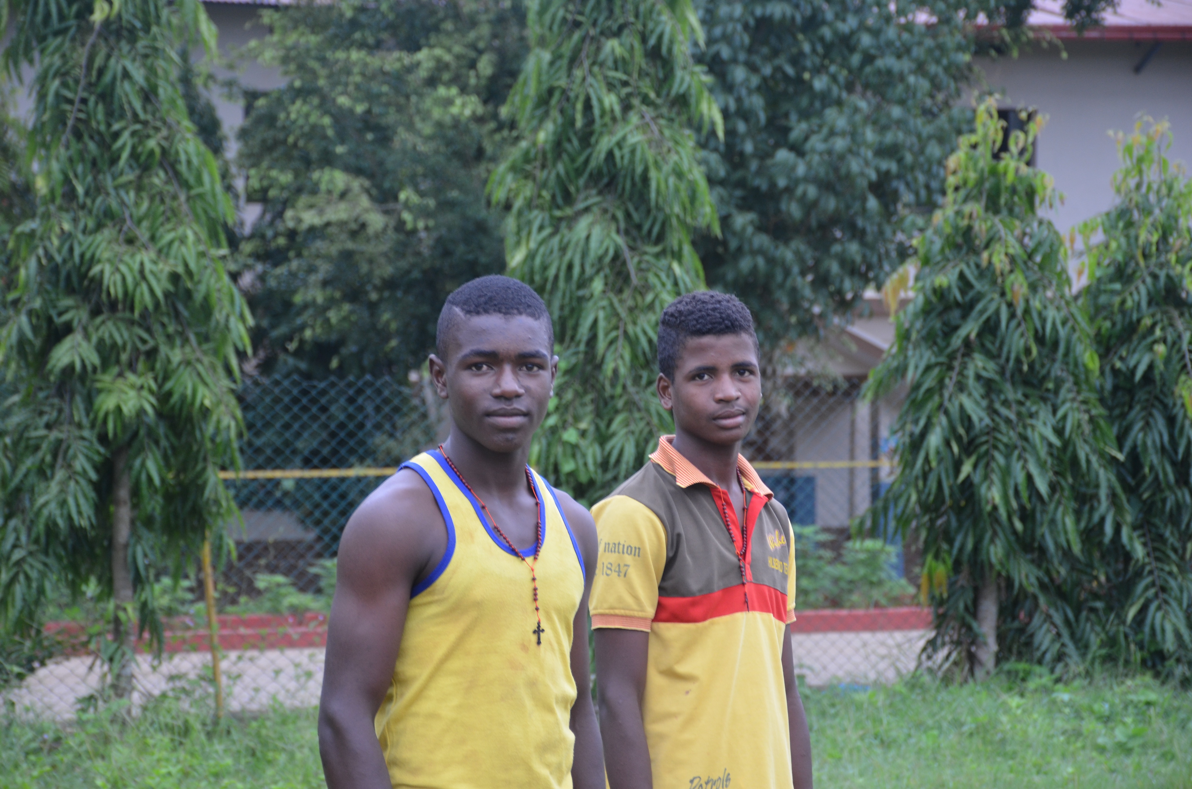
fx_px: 3717
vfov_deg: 12.1
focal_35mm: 112
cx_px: 596
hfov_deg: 18.2
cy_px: 394
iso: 500
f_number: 5
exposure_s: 1/60
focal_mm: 75
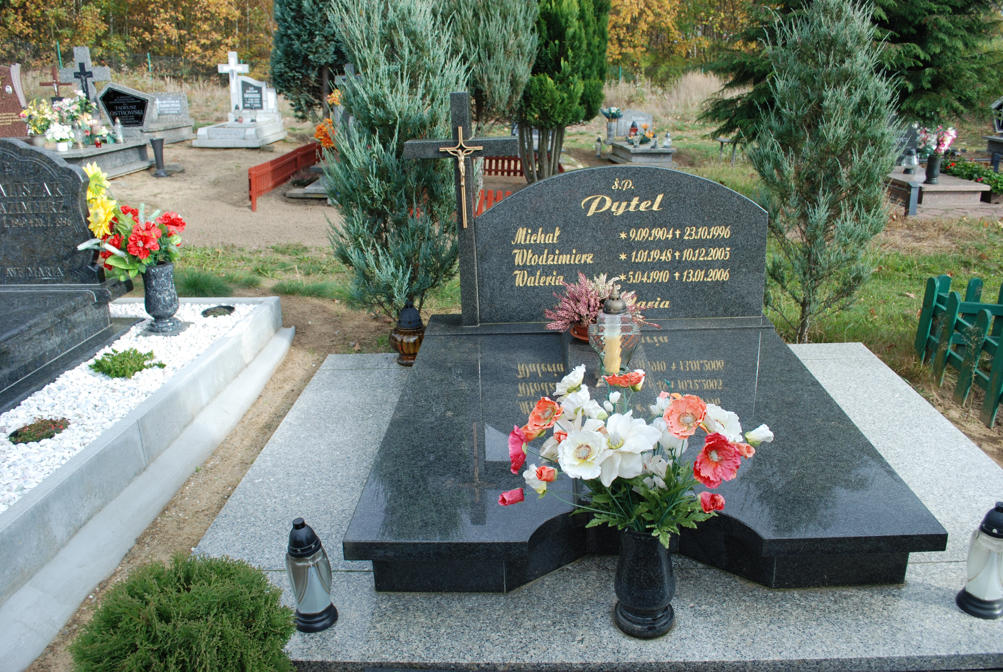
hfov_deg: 67.3
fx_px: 753
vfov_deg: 48.0
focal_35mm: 27
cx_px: 502
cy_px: 336
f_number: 5.6
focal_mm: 18
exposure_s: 1/125
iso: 110
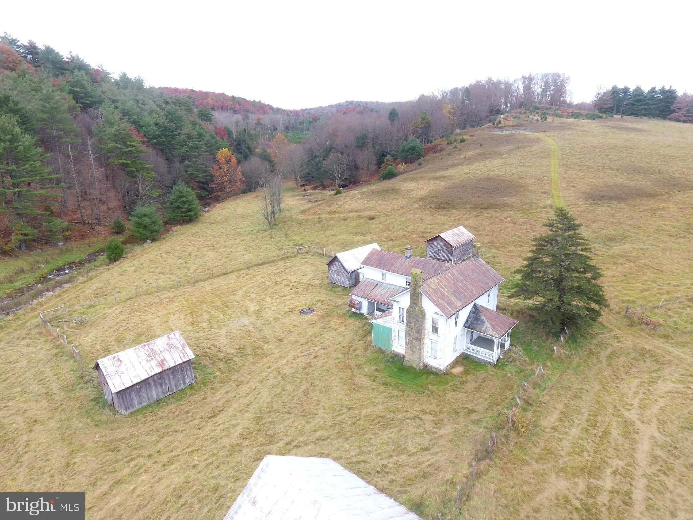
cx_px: 346
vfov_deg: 66.0
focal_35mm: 20
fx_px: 400
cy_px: 260
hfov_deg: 81.7
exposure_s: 1/100
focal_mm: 3.61
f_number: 2.8
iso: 187
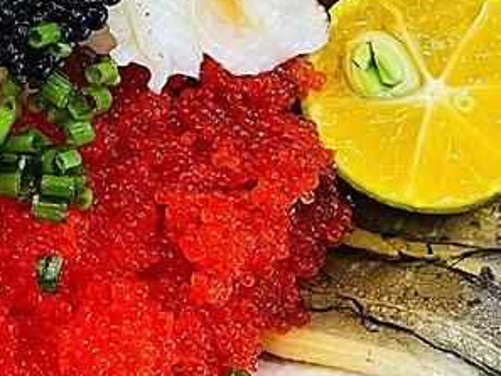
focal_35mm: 105
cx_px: -174
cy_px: -143
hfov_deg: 17.4
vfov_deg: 13.5
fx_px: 1520
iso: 100
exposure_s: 1/60
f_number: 1.6
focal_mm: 4.2
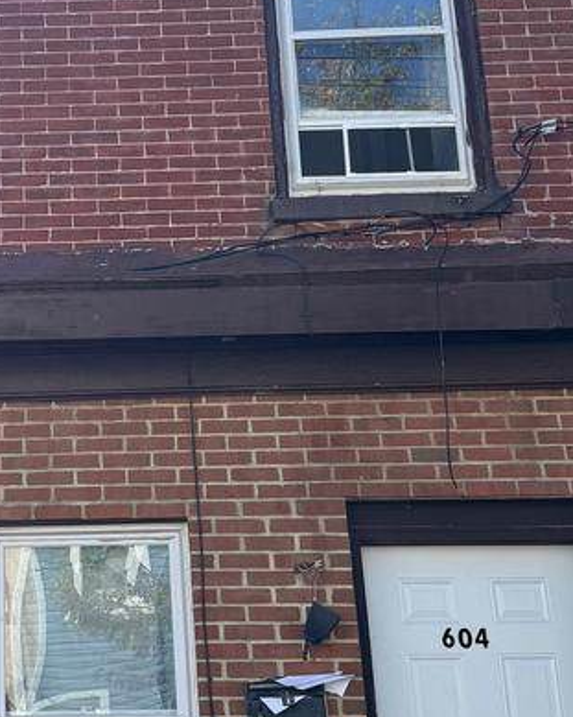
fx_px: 1378
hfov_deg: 22.7
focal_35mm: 65
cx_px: 28
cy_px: 319
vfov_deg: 29.1
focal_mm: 6.76
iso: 100
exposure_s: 1/1855
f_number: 1.78
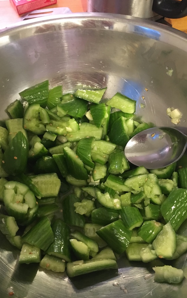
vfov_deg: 61.2
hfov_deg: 40.6
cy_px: 149
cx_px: 90
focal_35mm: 31
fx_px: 253
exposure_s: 1/15
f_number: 2.2
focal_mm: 4.15
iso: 200
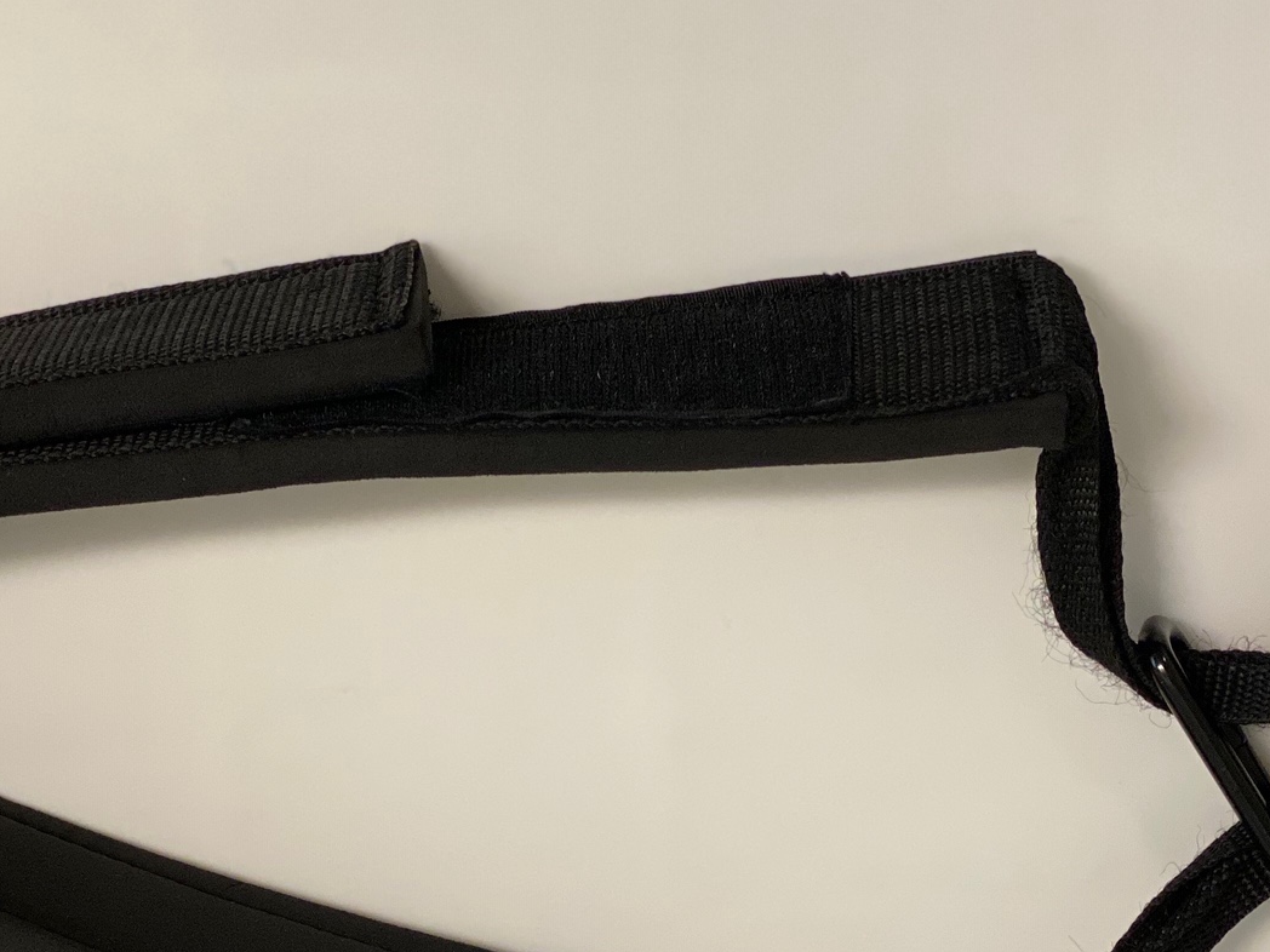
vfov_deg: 14.7
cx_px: 614
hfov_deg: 19.6
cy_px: 710
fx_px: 3669
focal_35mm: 100
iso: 160
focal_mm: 6
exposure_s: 1/60
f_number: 2
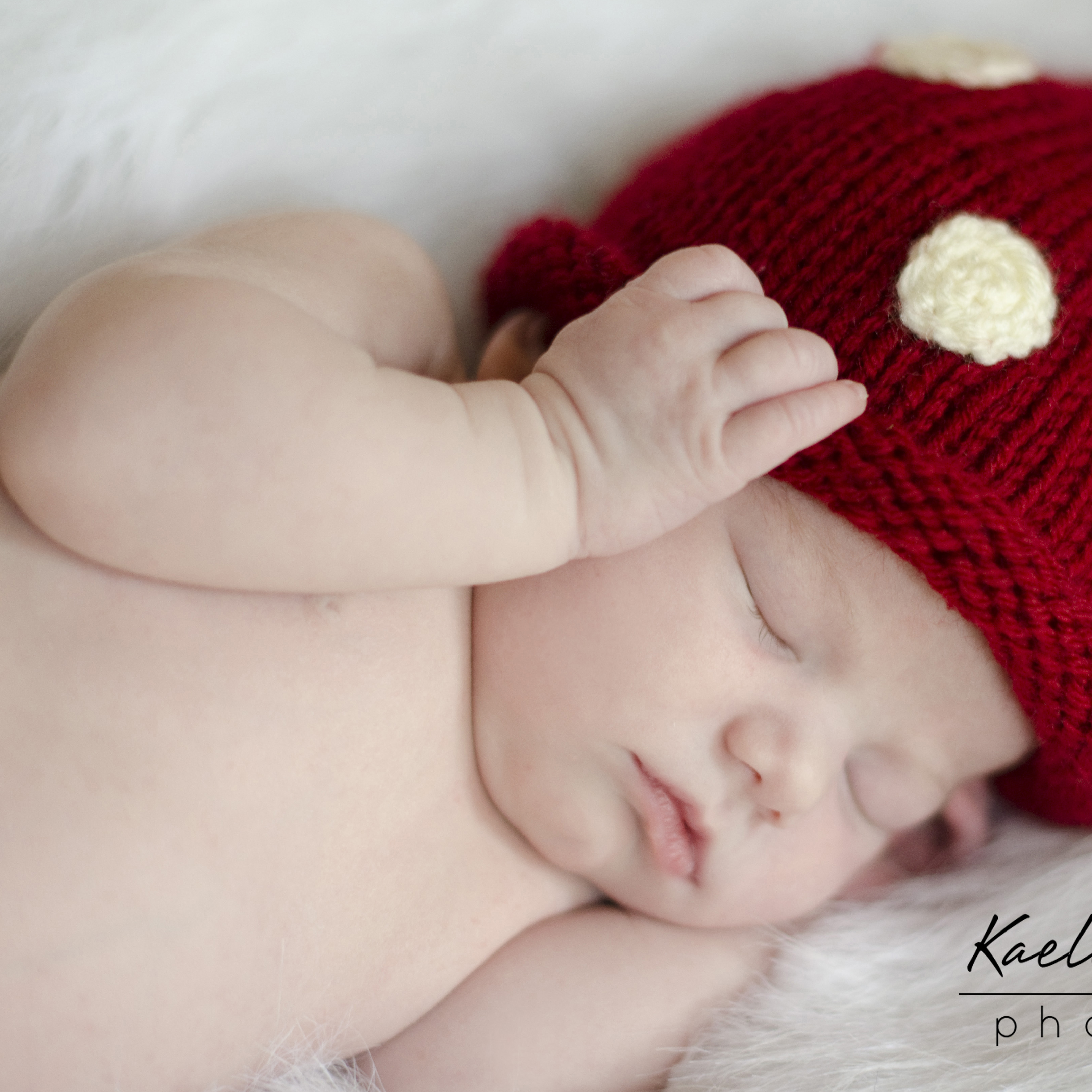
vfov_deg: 17.9
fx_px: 3462
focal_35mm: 97
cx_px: 715
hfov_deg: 17.9
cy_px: 542
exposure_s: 1/160
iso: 400
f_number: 1.8
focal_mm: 50
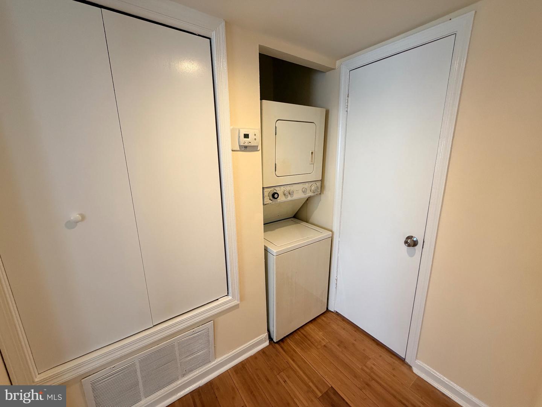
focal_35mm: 14
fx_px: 219
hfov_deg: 102.1
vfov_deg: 85.7
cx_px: 271
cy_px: 204
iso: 200
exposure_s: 1/120
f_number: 2.2
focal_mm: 2.22
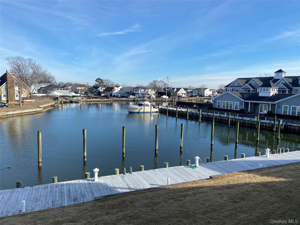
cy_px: 112
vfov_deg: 53.1
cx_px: 150
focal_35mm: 26
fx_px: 225
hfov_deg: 67.3
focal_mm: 4.25
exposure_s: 1/2625
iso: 32
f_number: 1.8
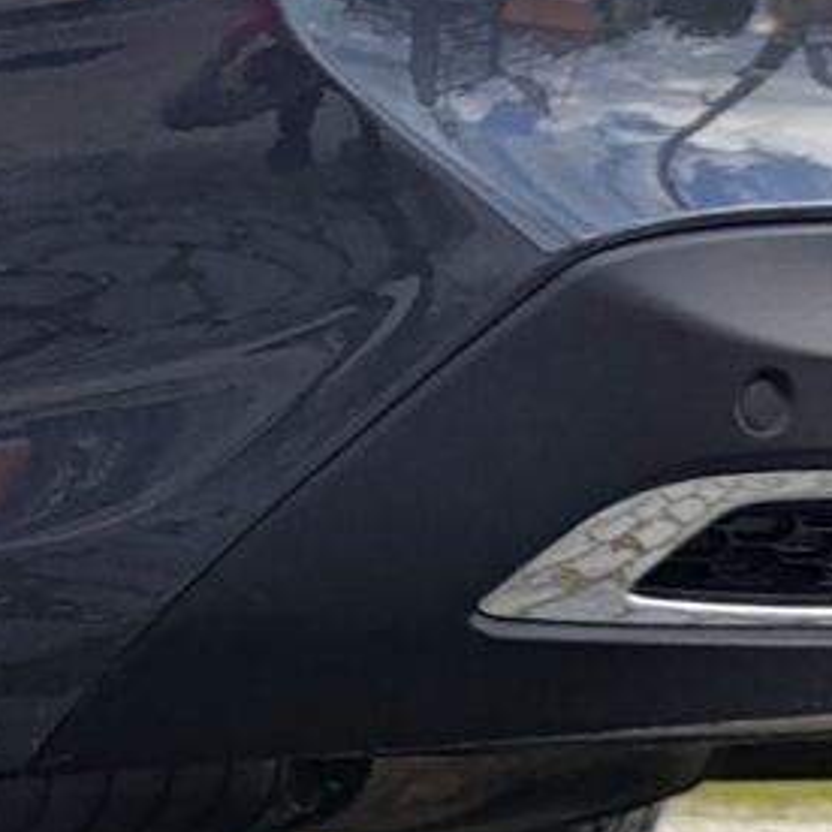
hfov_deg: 8.6
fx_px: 5139
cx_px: -1031
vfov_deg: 9.3
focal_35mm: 189
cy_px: 353
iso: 50
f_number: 1.6
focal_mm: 6.14
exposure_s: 1/100
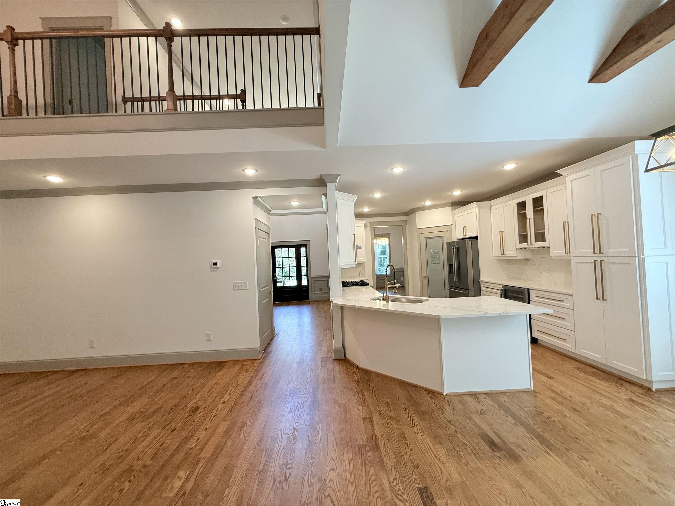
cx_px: 338
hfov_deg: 102.1
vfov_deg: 85.7
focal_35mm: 14
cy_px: 253
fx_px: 273
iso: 160
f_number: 2.2
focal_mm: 2.22
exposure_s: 1/120
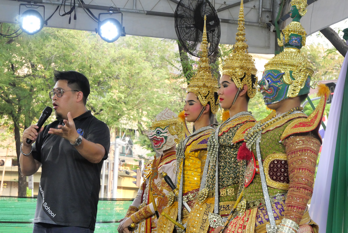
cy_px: 116
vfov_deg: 13.6
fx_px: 977
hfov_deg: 20.2
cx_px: 174
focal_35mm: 101
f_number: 7.1
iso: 3200
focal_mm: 49
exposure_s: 1/320
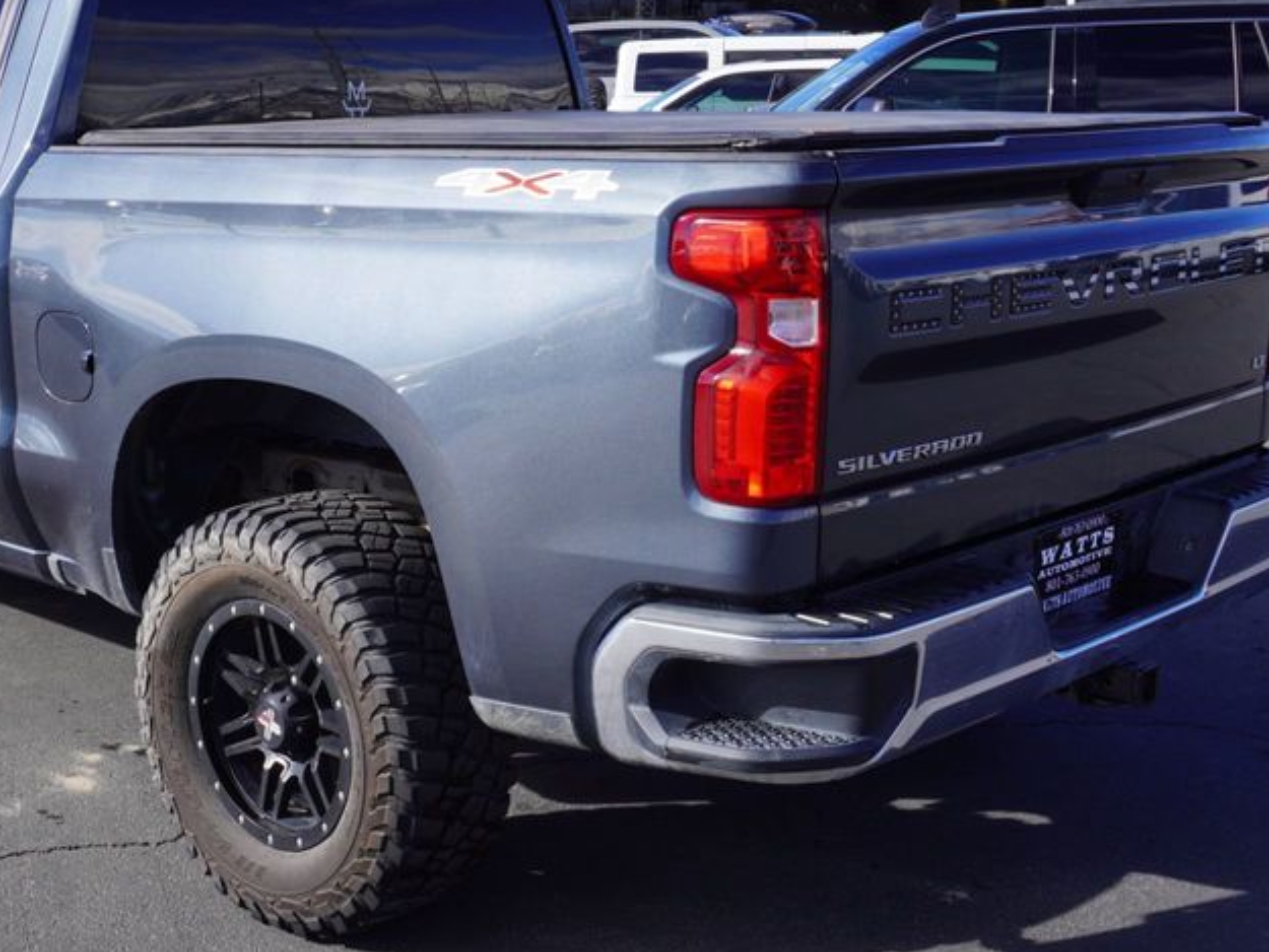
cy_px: 416
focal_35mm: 52
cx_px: 376
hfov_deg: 36.3
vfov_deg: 28.0
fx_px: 1907
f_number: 9
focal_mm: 22
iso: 100
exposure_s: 1/125
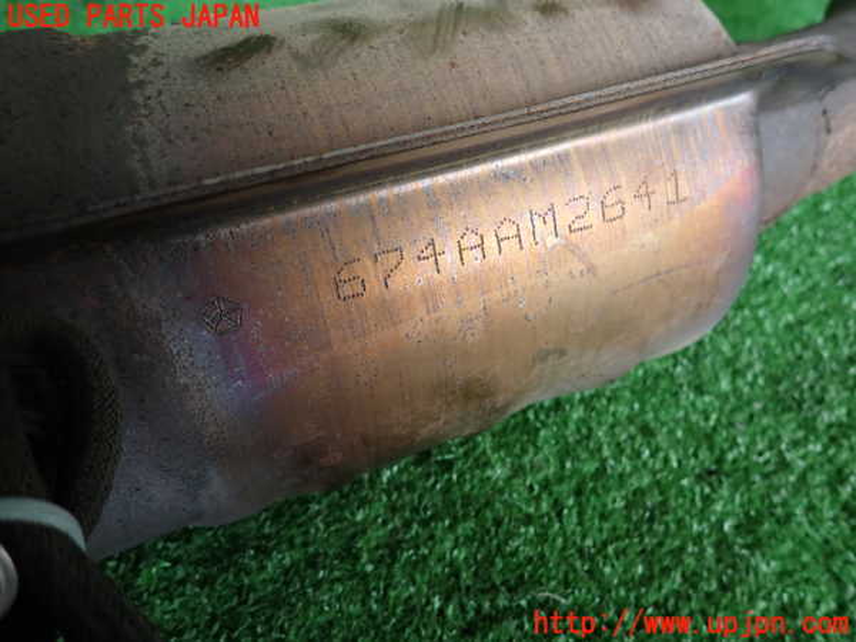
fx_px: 618
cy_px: 321
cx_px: 428
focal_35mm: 25
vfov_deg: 54.9
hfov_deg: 69.4
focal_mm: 4.5
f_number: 2
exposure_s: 1/100
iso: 100
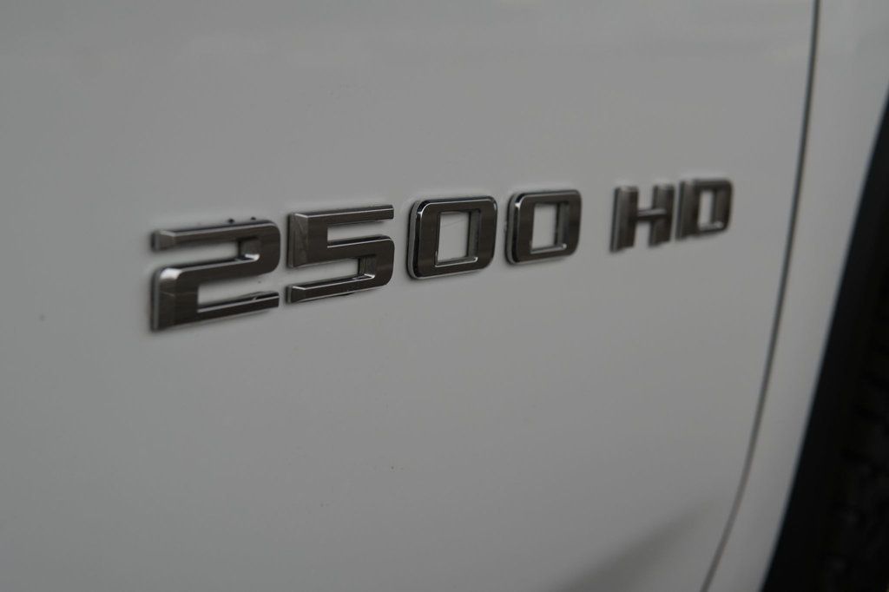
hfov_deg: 43.6
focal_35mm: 45
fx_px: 1111
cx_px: 444
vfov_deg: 29.8
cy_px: 296
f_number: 4
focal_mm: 30
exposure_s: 1/160
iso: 250
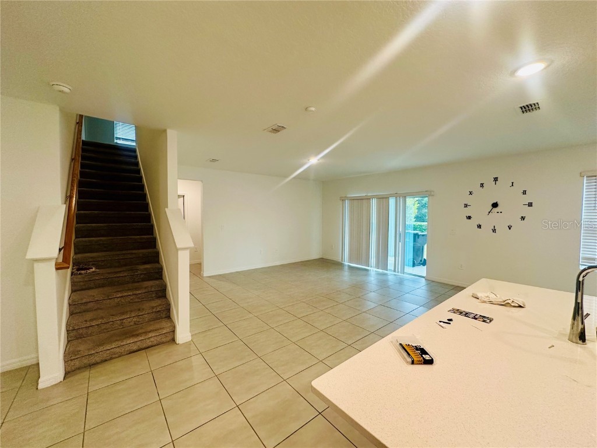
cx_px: 298
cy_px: 224
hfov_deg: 102.1
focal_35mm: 14
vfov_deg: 85.7
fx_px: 241
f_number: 2.2
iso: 200
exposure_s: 1/120
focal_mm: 2.22
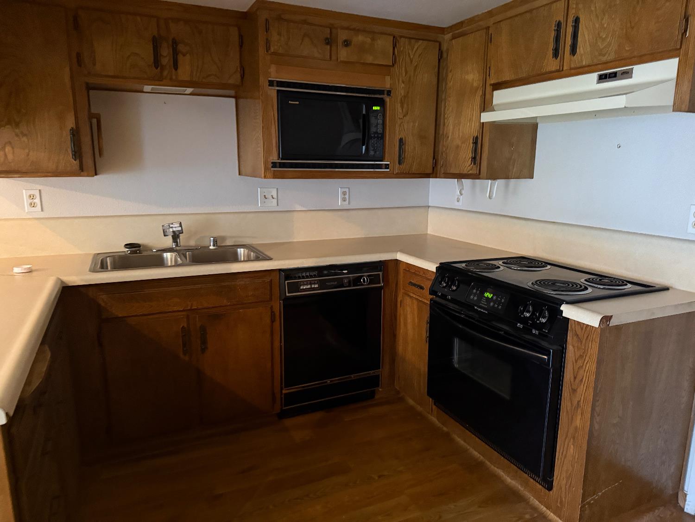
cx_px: 348
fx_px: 482
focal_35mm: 24
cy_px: 261
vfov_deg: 56.8
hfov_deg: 71.6
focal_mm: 6.76
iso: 800
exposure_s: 1/30
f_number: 1.78
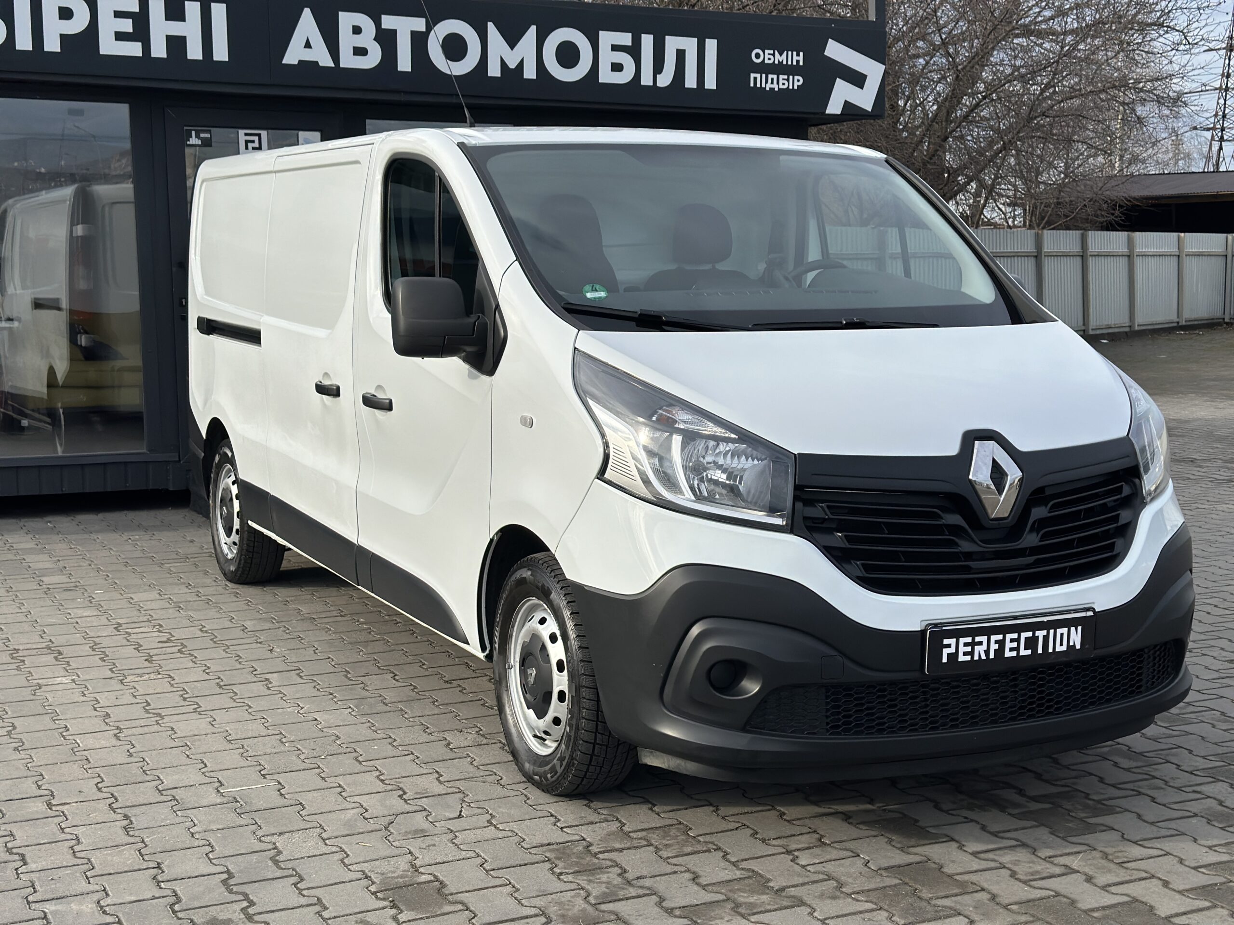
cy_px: 462
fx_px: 1711
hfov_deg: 39.7
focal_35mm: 48
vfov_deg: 30.3
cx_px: 617
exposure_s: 1/4785
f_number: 1.78
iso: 100
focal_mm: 6.86
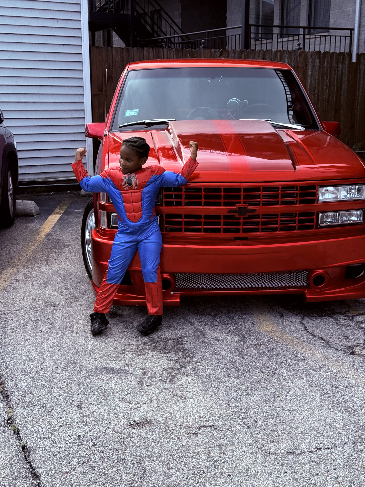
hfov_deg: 30.3
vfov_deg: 39.7
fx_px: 675
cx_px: 182
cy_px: 244
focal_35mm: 48
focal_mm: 6.76
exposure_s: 1/1715
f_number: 1.78
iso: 80
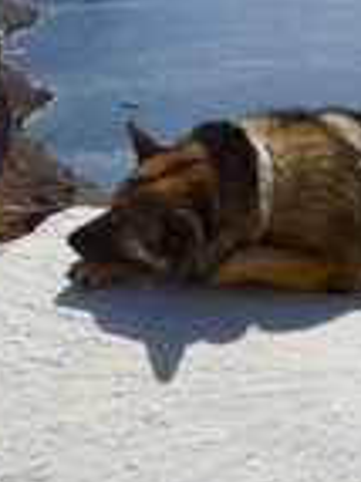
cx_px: 64
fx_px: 947
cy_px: 88
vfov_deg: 27.9
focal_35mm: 68
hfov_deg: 21.3
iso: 100
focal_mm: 24
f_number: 16
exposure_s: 1/100
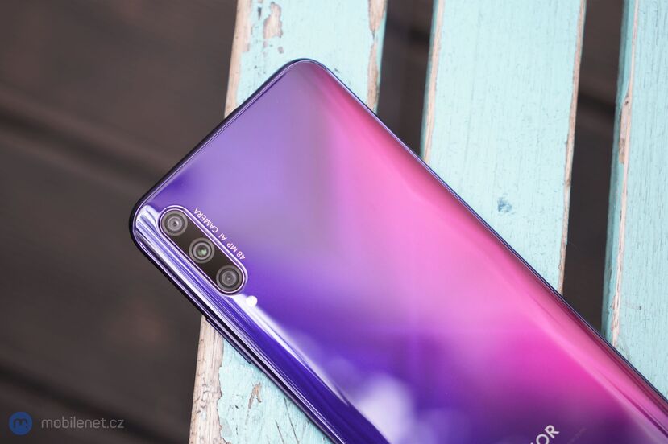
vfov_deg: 20.3
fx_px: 1243
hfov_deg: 30.1
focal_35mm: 67
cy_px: 222
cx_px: 334
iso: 200
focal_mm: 67
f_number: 4
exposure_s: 1/160
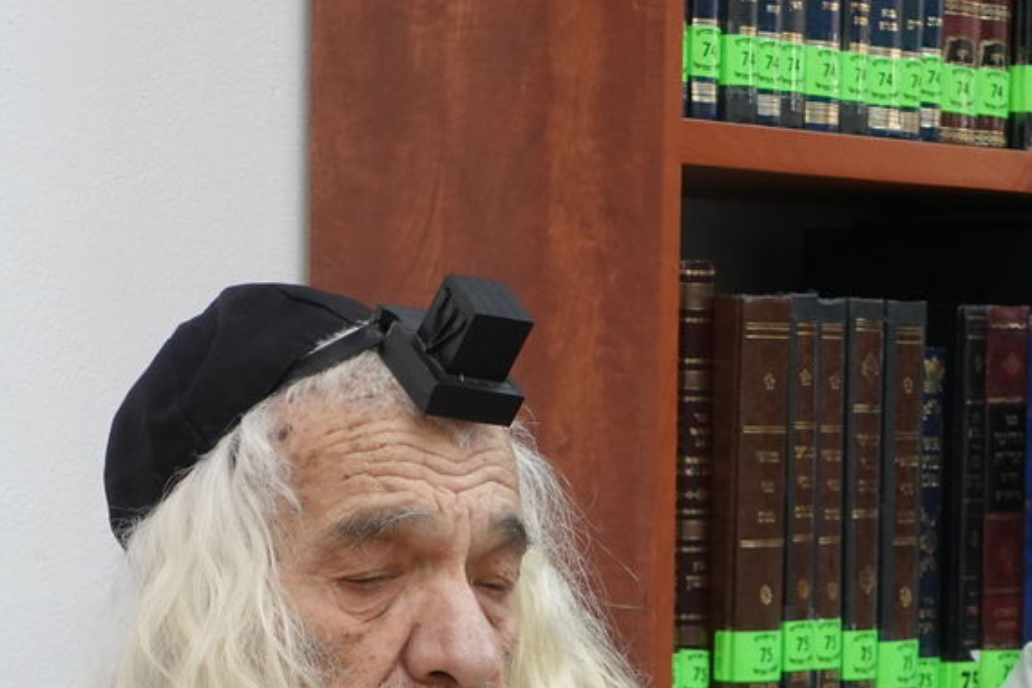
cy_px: 828
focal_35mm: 172
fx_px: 4930
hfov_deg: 11.9
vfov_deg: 7.9
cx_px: 635
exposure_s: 1/80
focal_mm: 25.7
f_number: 2.8
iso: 640
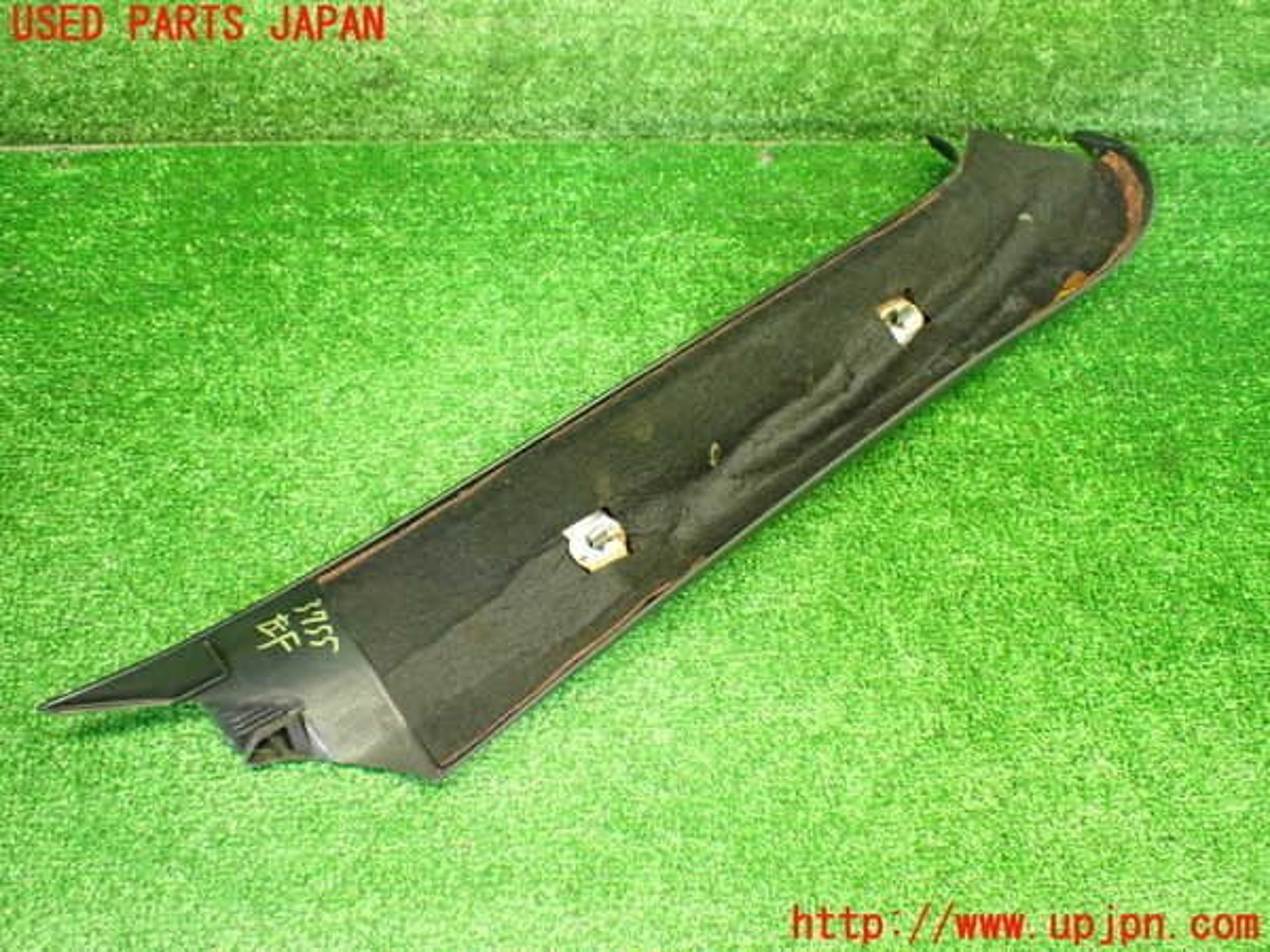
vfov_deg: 46.8
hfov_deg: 60.0
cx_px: 635
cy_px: 476
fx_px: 1101
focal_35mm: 30
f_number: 2.3
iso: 800
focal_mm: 5.4
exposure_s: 1/50
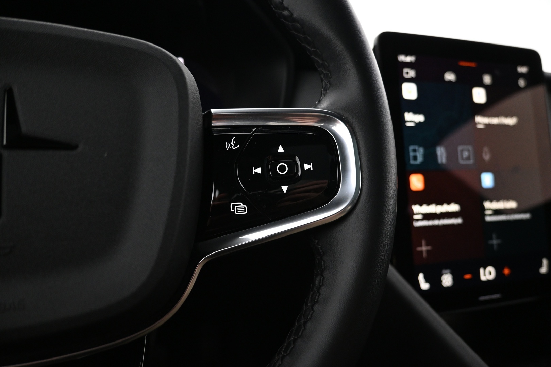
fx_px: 367
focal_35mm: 24
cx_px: 276
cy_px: 184
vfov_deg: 53.1
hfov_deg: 73.7
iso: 1600
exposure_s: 1/25
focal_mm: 16
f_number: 3.5
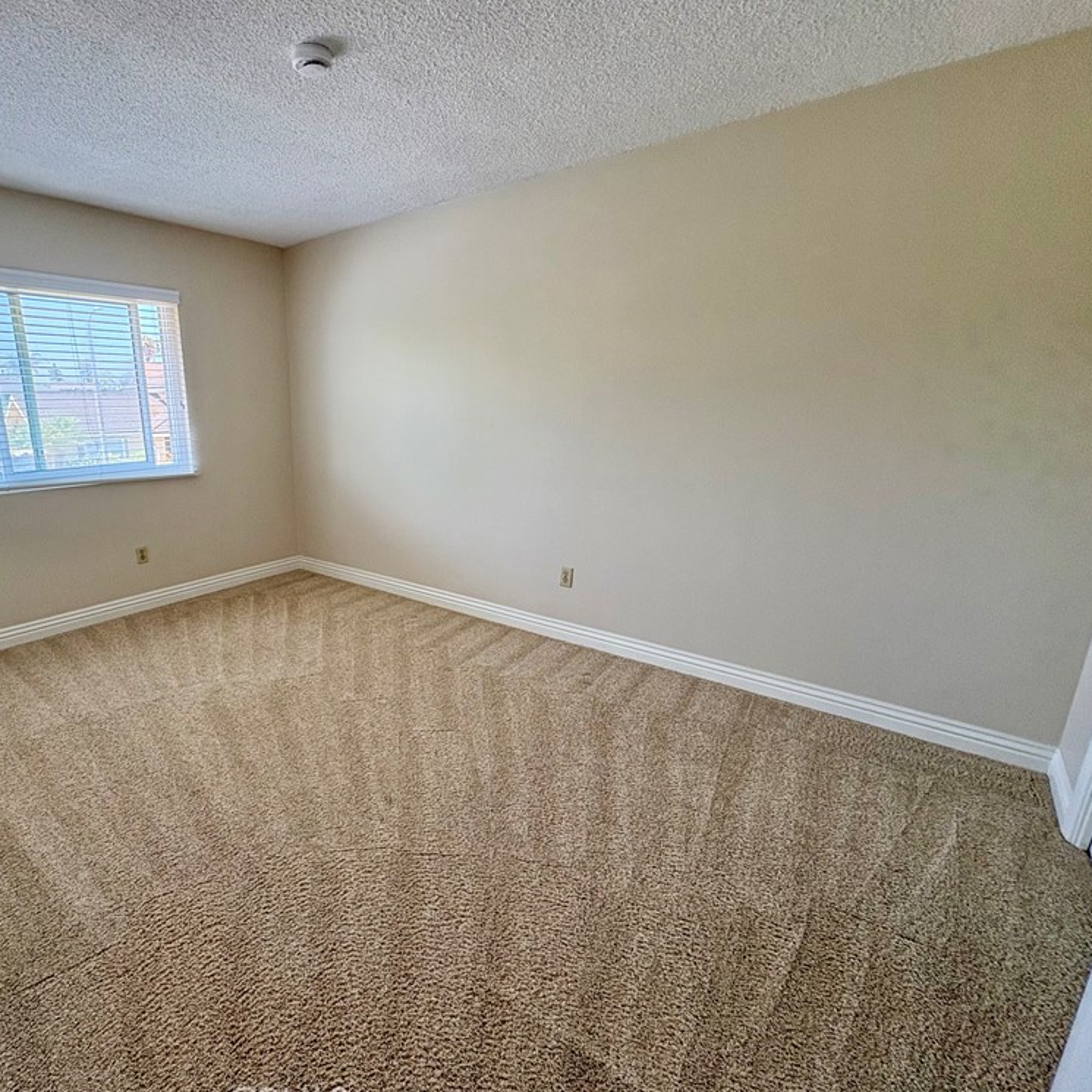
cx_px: 400
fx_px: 607
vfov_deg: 84.0
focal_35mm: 17
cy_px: 558
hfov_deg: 82.2
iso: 160
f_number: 2.2
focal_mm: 2.22
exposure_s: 1/99
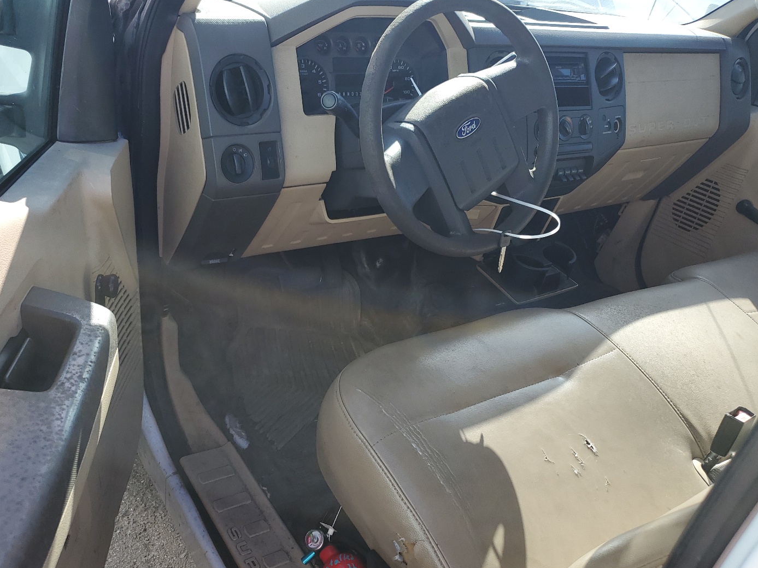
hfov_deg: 59.8
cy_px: 313
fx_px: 657
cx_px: 341
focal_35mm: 30
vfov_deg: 46.7
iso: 50
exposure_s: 1/556
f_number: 1.5
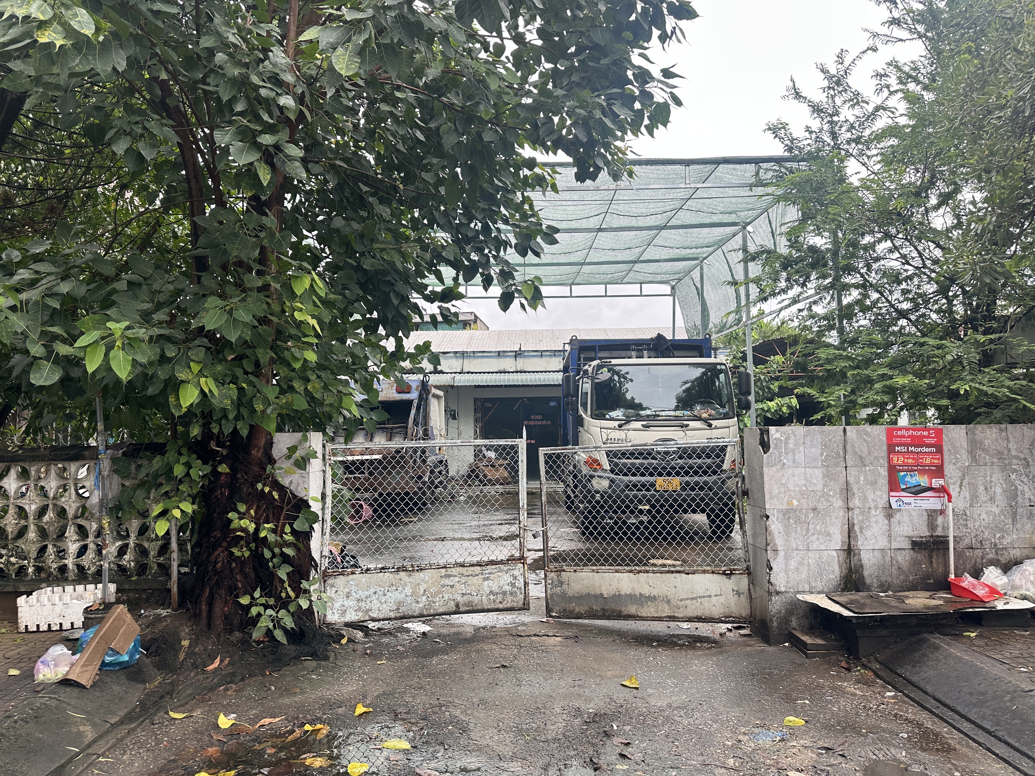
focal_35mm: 24
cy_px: 388
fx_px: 718
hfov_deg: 71.6
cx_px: 518
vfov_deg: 56.8
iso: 80
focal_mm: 6.86
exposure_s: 1/471
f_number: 1.78
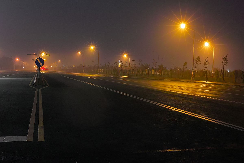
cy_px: 82
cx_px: 122
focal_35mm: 41
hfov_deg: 47.4
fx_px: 278
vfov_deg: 32.6
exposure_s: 8
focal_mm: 24.2
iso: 400
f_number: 14
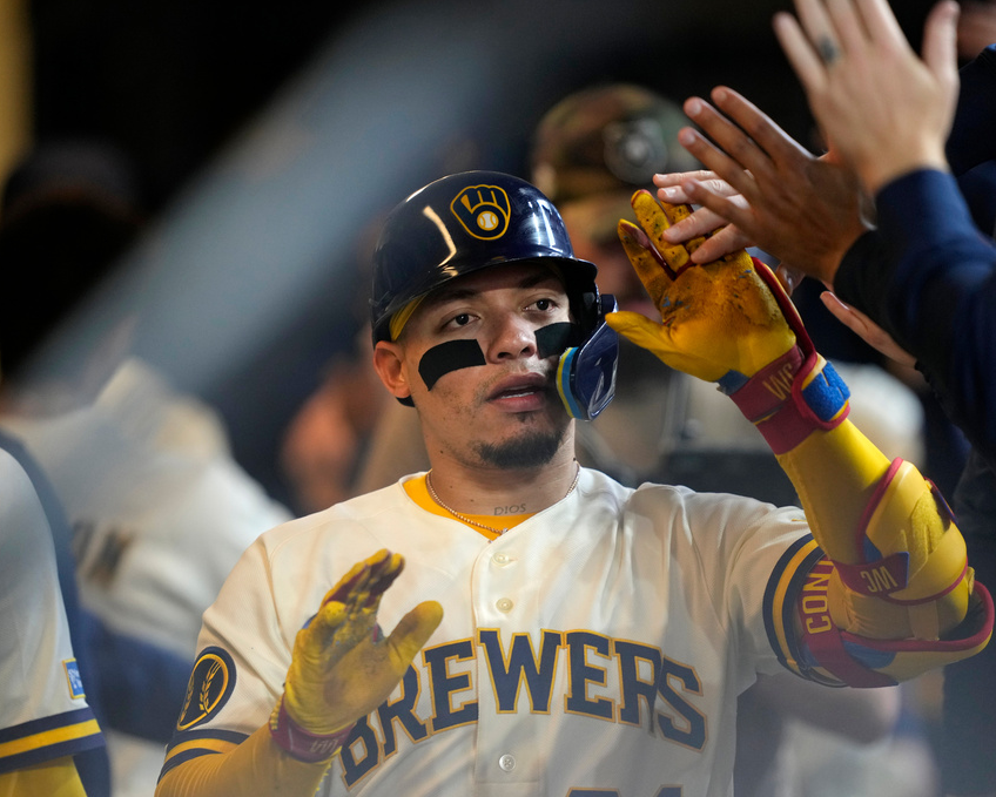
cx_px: 452
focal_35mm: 453
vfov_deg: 3.4
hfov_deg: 4.3
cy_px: 399
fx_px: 13358
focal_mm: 400
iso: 2500
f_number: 2.8
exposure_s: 1/1000
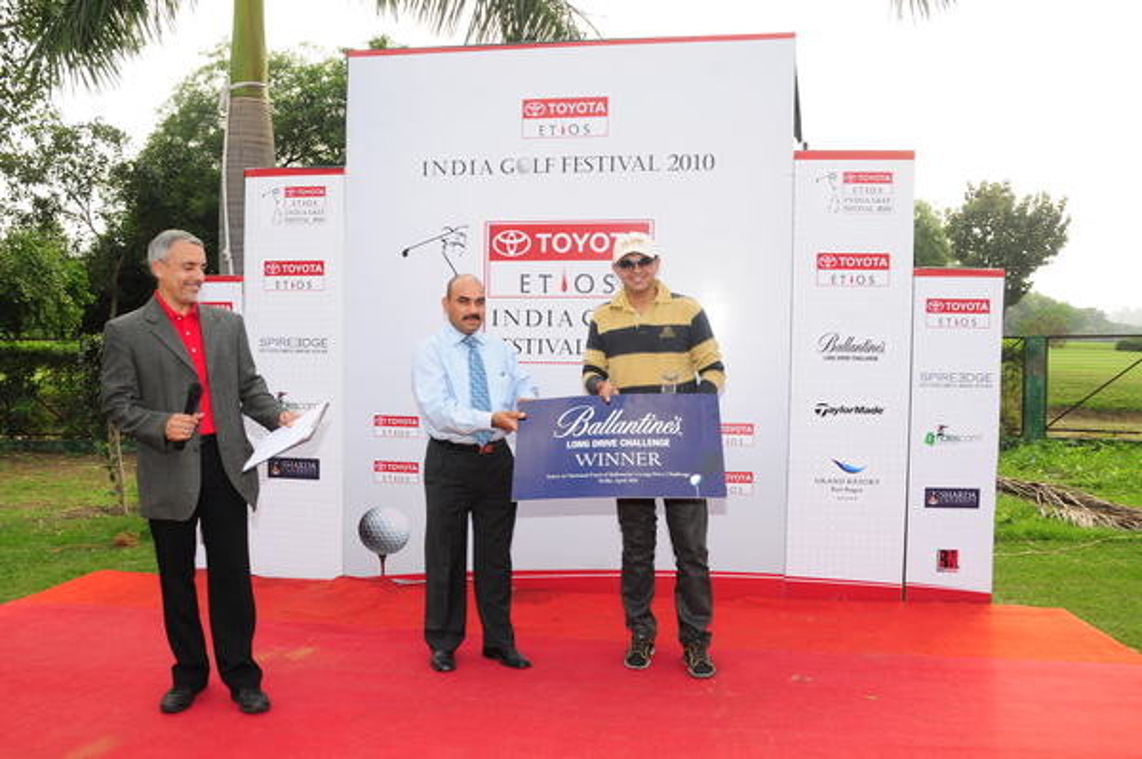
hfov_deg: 62.0
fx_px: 951
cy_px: 380
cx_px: 571
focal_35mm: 30
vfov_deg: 43.5
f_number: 7.1
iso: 200
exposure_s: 1/160
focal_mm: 20
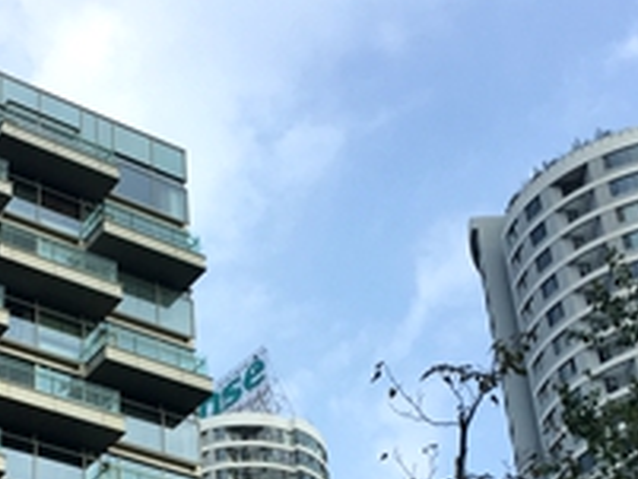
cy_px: 512
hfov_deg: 26.6
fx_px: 1328
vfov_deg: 19.7
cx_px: 149
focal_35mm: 72
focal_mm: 4.15
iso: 32
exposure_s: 1/1464
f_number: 2.2
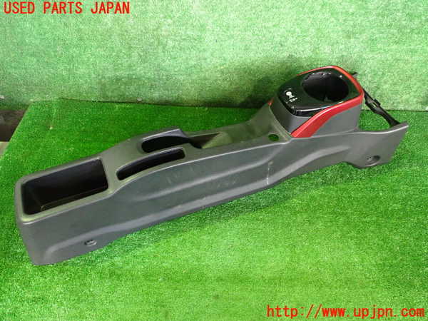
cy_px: 160
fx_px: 371
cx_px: 214
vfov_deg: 46.8
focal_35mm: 30
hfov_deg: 60.0
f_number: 2.3
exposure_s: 1/30
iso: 800
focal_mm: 5.4
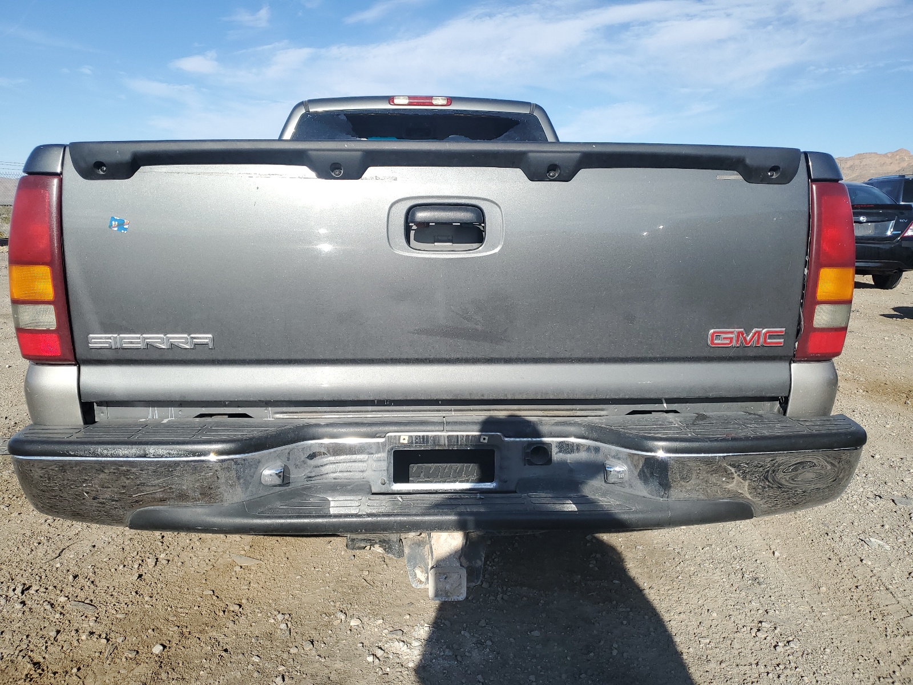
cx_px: 456
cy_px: 342
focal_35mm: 26
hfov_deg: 67.3
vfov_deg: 53.1
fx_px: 686
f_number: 1.5
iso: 50
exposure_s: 1/3333
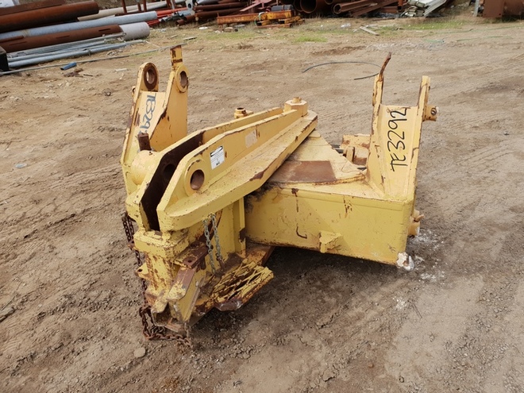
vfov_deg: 53.1
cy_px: 196
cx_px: 262
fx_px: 394
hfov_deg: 67.3
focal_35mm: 26
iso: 50
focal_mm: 4.3
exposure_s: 1/723
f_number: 2.4
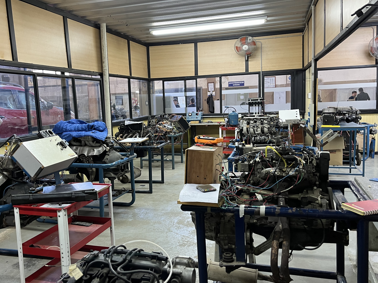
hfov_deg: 56.7
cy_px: 143
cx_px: 168
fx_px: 349
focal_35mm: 32
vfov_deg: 44.2
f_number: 1.6
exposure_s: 1/50
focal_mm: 5.1
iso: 160
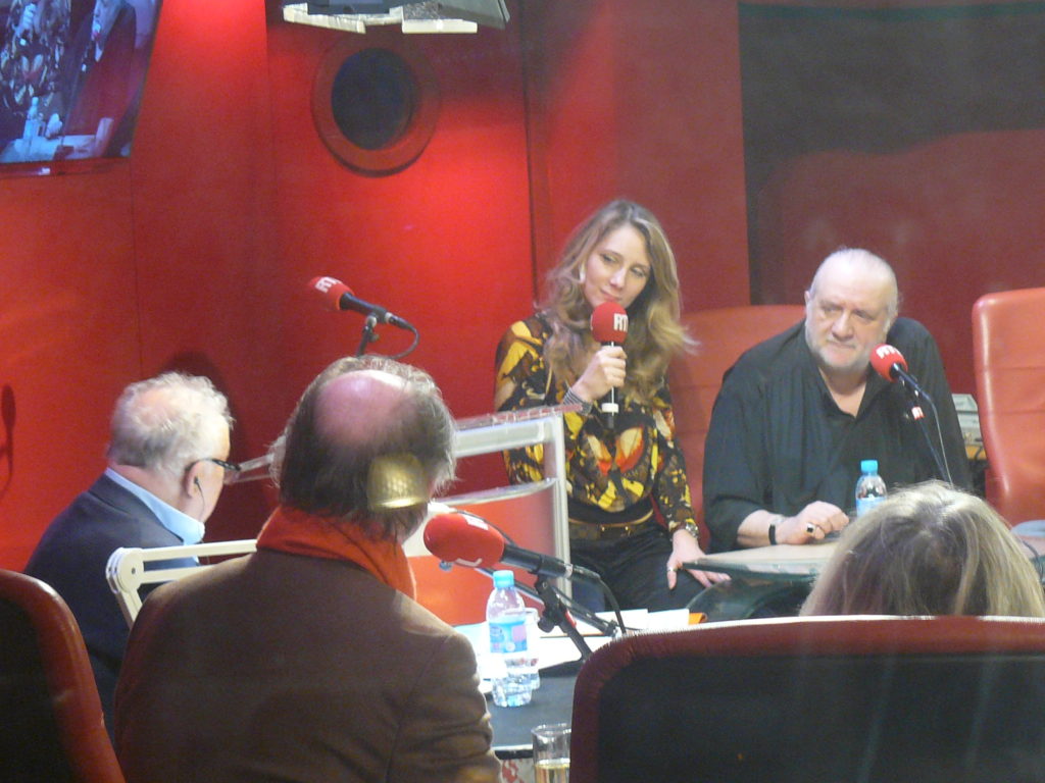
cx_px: 522
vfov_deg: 11.5
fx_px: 3894
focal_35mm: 129
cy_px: 392
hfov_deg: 15.3
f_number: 3.2
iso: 200
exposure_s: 1/8
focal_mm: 14.3
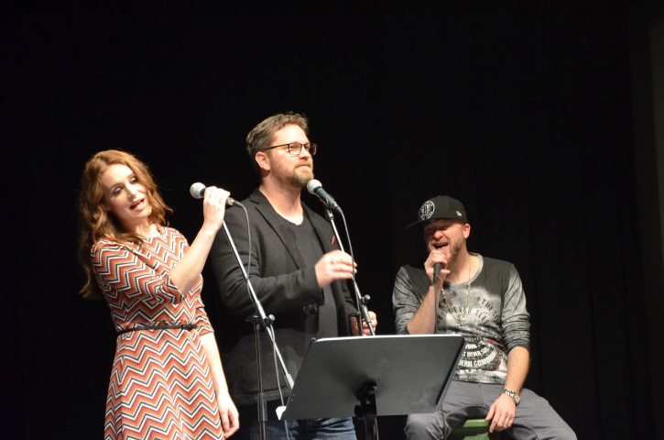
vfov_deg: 8.7
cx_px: 332
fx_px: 2899
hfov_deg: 13.1
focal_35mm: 158
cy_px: 220
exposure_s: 1/25
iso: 3200
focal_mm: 105
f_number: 5.6
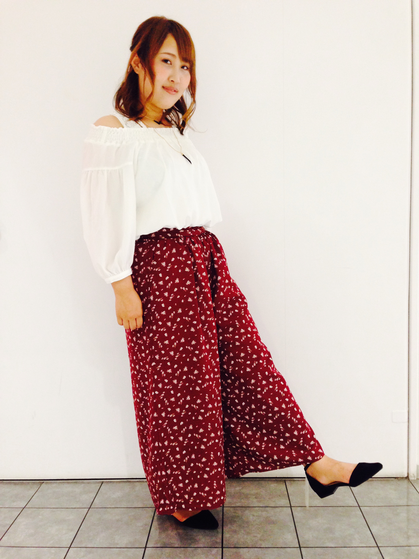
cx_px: 210
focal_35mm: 33
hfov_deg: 42.9
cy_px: 280
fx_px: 533
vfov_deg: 55.4
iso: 160
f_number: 2.4
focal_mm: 4.12
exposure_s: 1/20
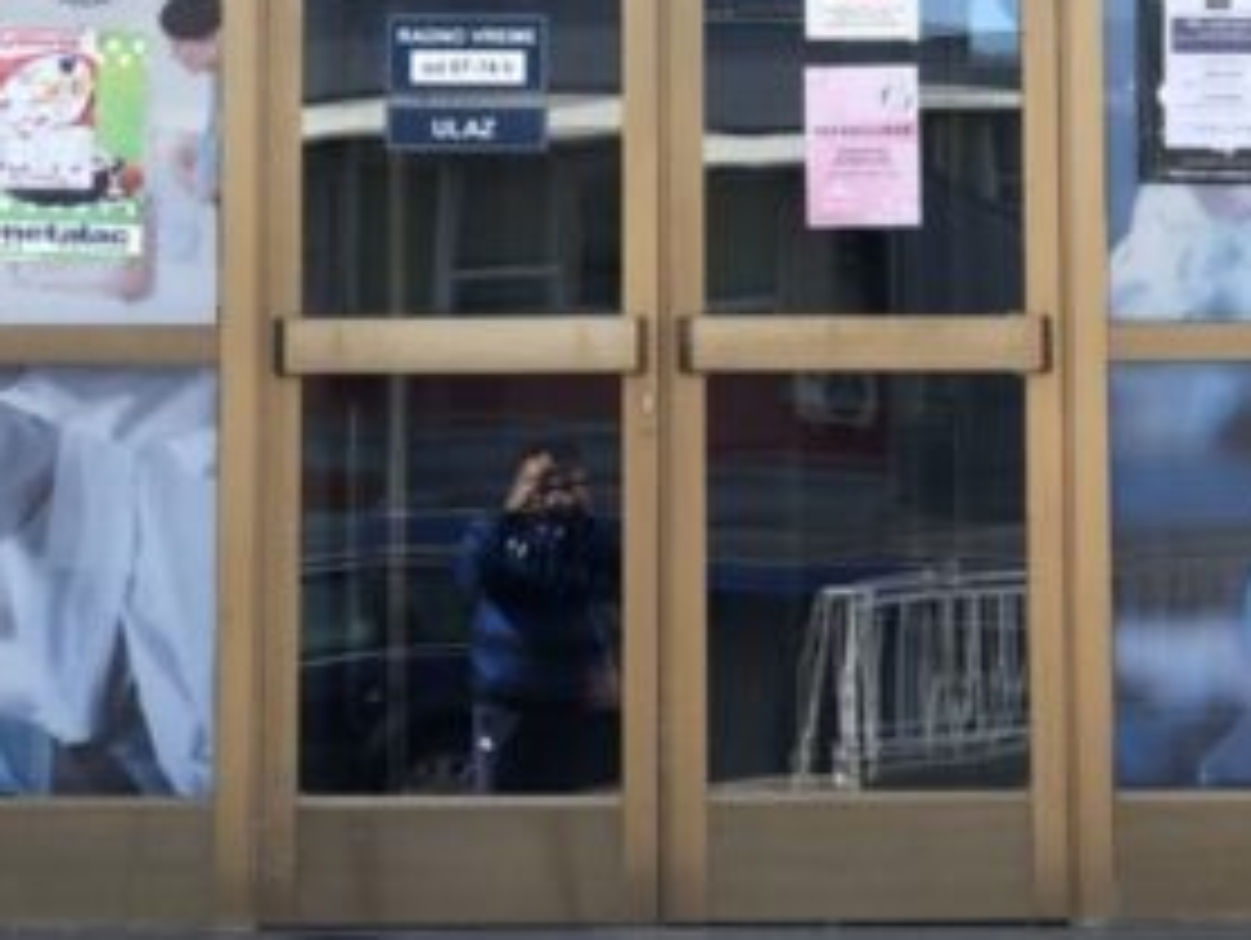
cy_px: 4
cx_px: 612
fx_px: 4702
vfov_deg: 11.3
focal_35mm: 130
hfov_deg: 15.2
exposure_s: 1/218
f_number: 2.4
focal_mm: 6
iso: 16
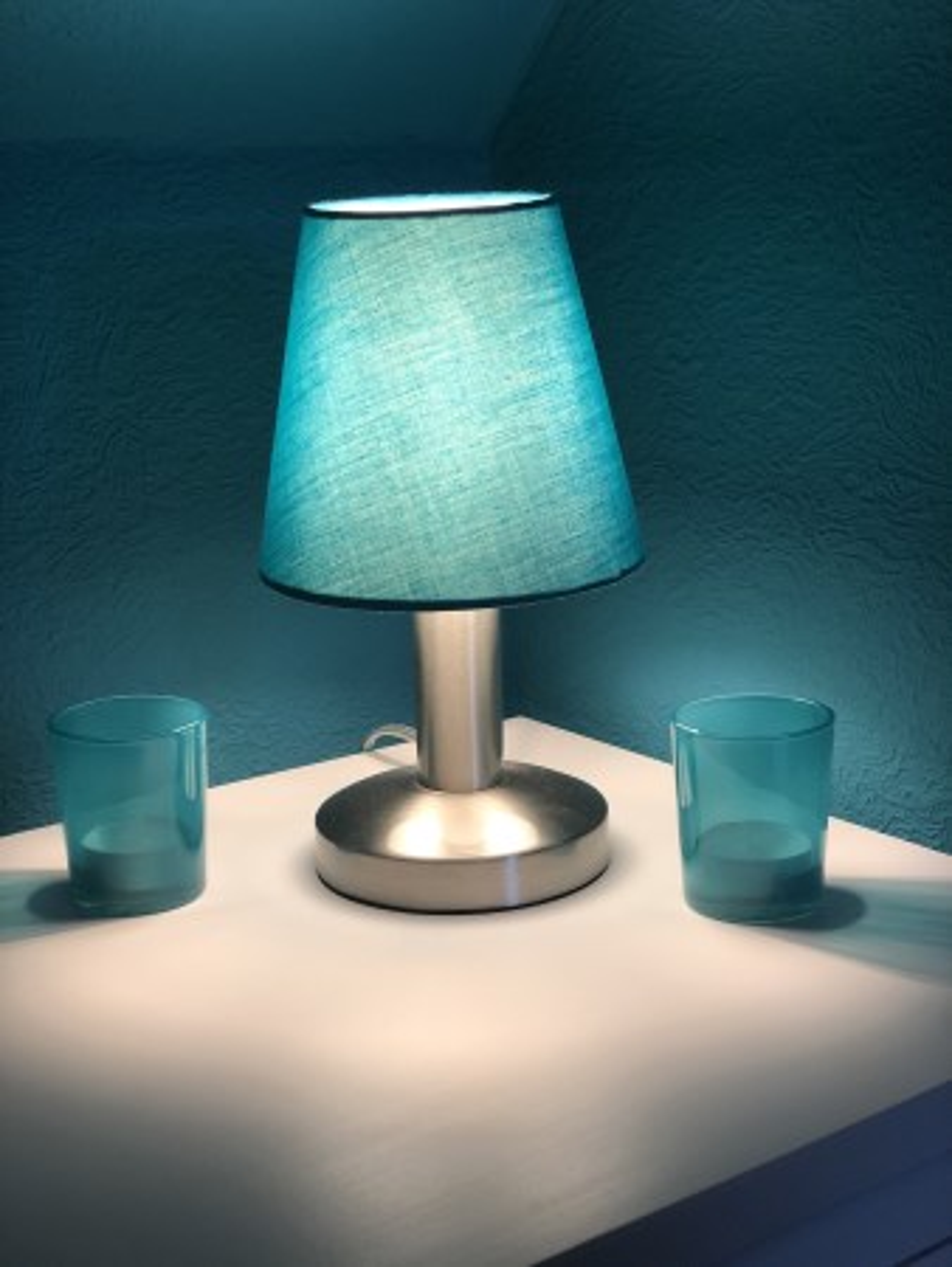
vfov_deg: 36.8
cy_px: 634
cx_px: 476
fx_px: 1905
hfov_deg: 28.1
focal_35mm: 52
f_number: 2.4
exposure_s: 1/50
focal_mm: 6
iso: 40
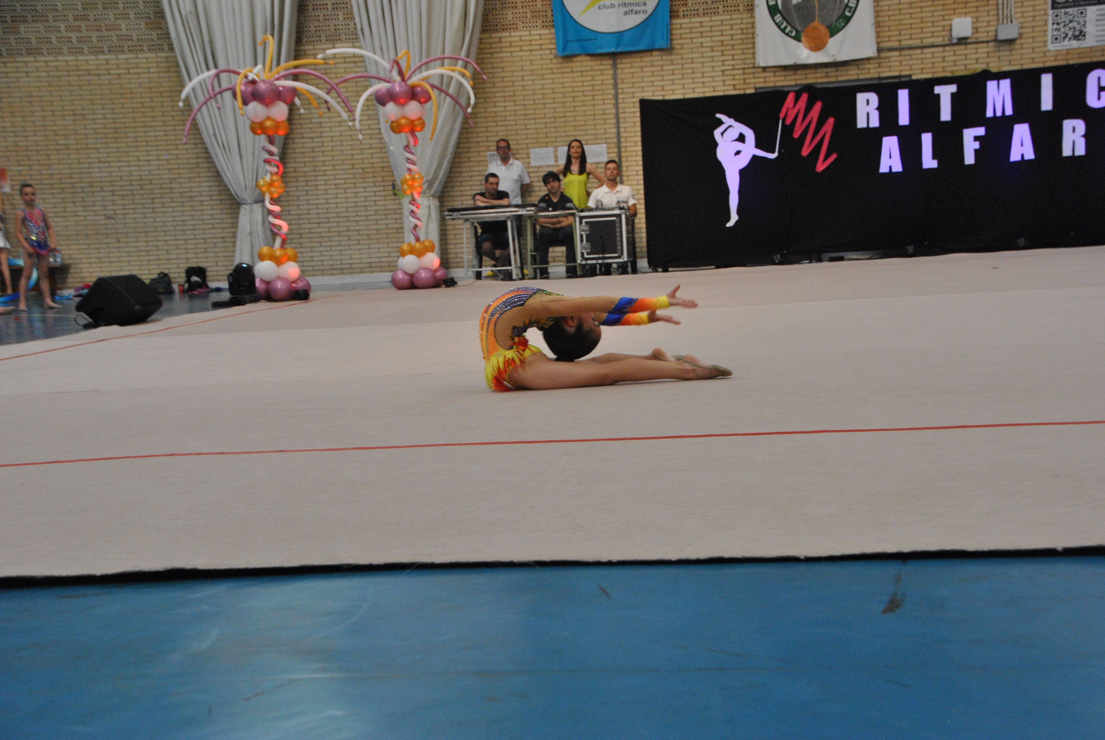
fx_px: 1752
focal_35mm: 57
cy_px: 370
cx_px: 552
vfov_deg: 23.8
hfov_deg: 35.0
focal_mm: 38
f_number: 7.1
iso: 800
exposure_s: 1/160
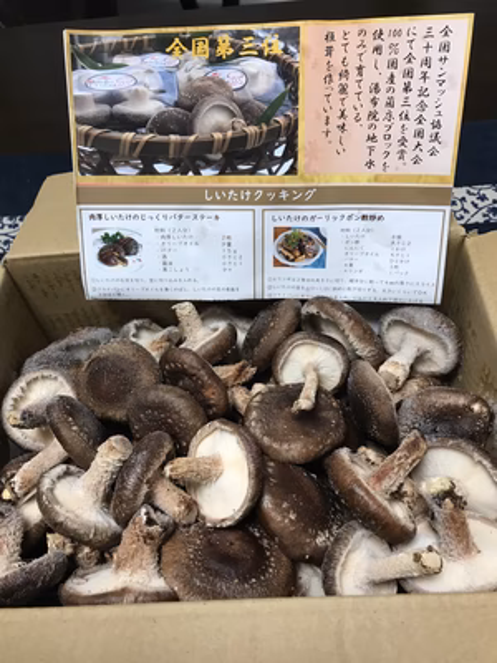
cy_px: 332
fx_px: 536
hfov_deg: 49.7
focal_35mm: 28
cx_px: 248
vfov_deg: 63.4
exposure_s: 1/20
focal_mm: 3.99
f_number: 1.8
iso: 40
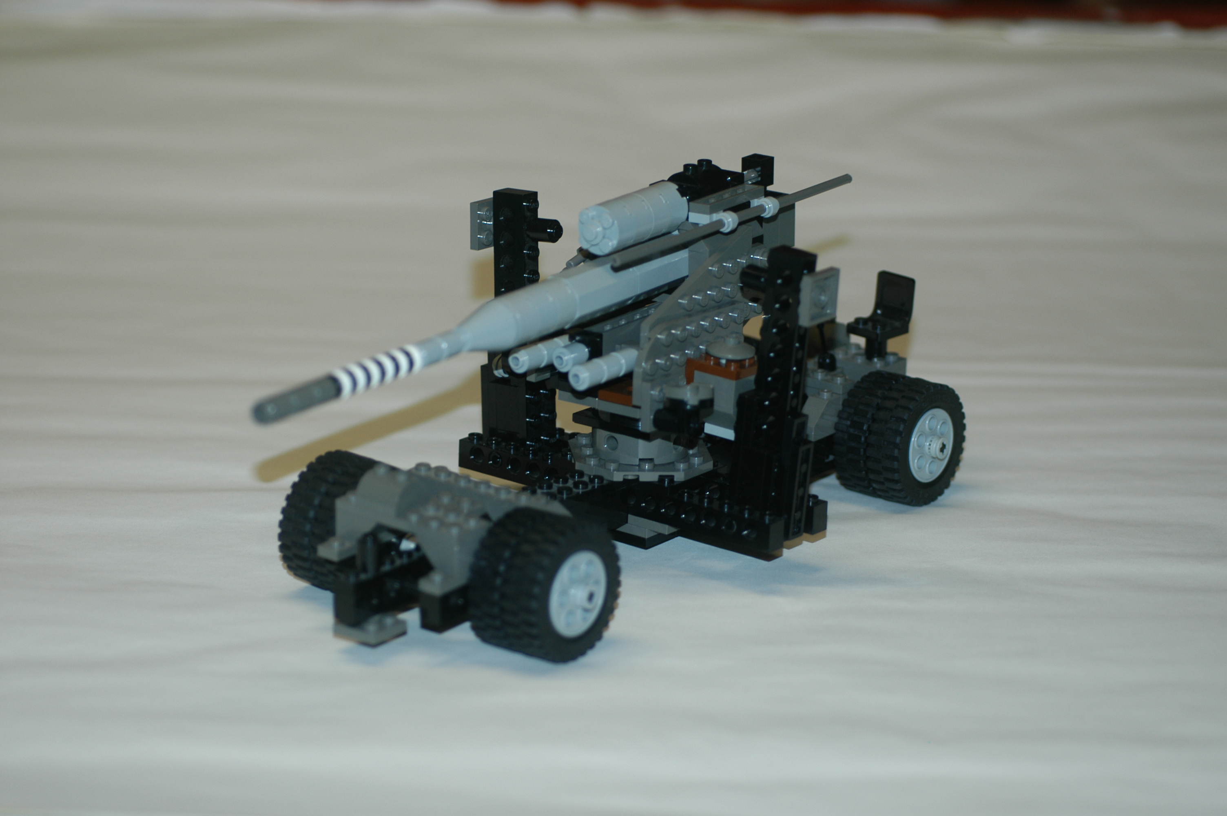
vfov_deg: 15.2
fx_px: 3065
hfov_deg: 22.6
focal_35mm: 90
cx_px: 614
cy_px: 408
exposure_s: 1/60
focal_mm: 60
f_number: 3.3
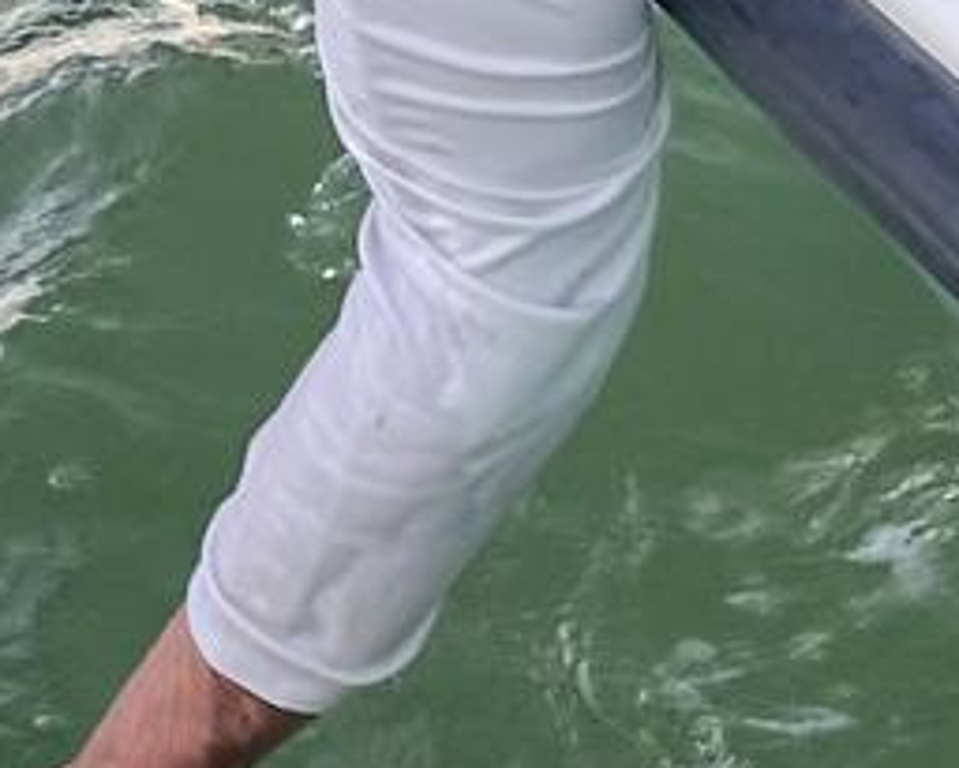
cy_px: 753
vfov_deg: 7.6
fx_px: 5764
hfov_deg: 9.1
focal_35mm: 203
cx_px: -798
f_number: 1.6
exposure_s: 1/121
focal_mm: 5.1
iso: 32
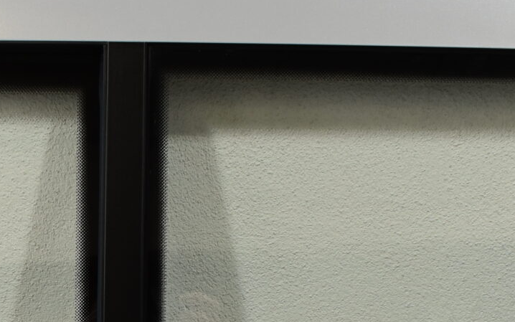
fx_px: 1530
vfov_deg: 11.6
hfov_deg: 19.0
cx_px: 127
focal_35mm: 109
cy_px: 448
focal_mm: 20
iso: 400
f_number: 5.6
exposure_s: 1/125
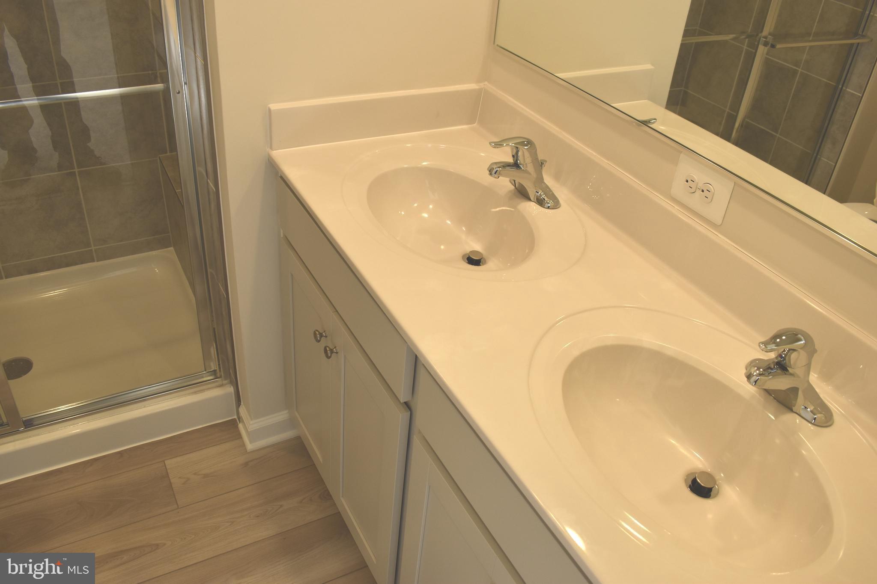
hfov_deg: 67.4
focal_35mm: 27
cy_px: 292
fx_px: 658
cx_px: 438
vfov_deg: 47.9
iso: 400
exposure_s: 1/160
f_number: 6.3
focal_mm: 18
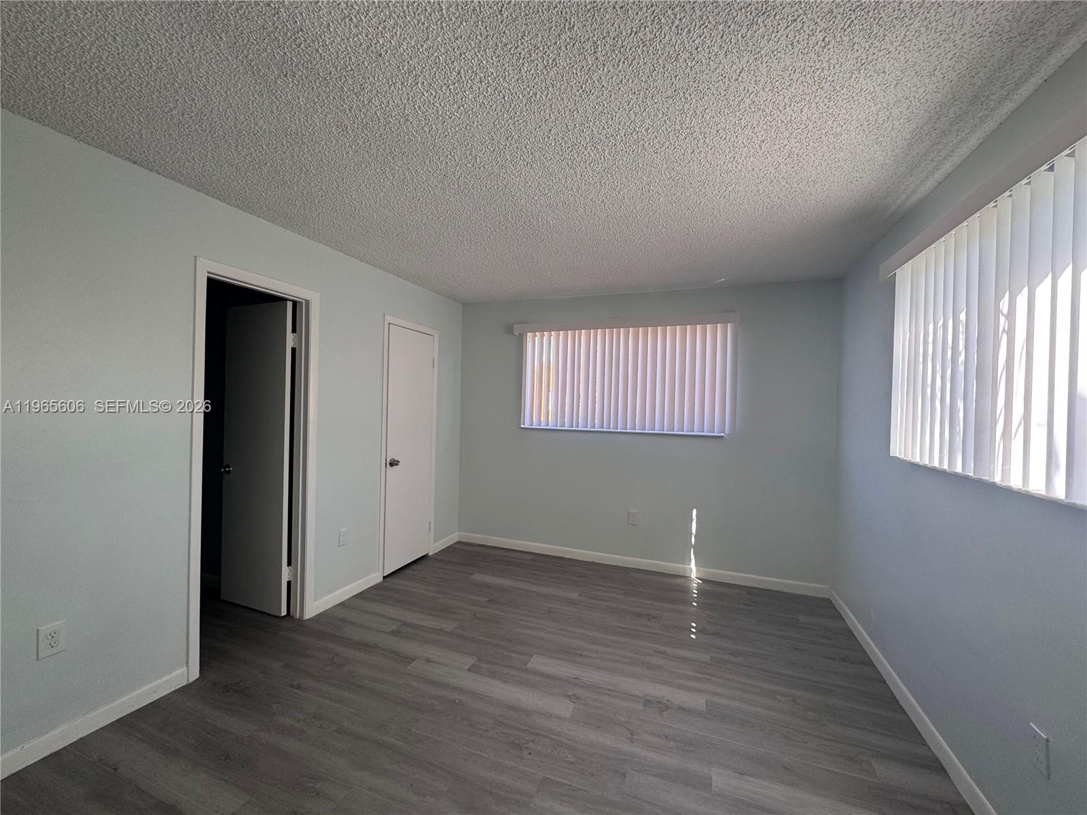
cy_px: 408
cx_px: 544
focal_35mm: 14
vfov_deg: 85.7
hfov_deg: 102.1
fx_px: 440
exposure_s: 1/99
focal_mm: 2.22
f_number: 2.2
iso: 64
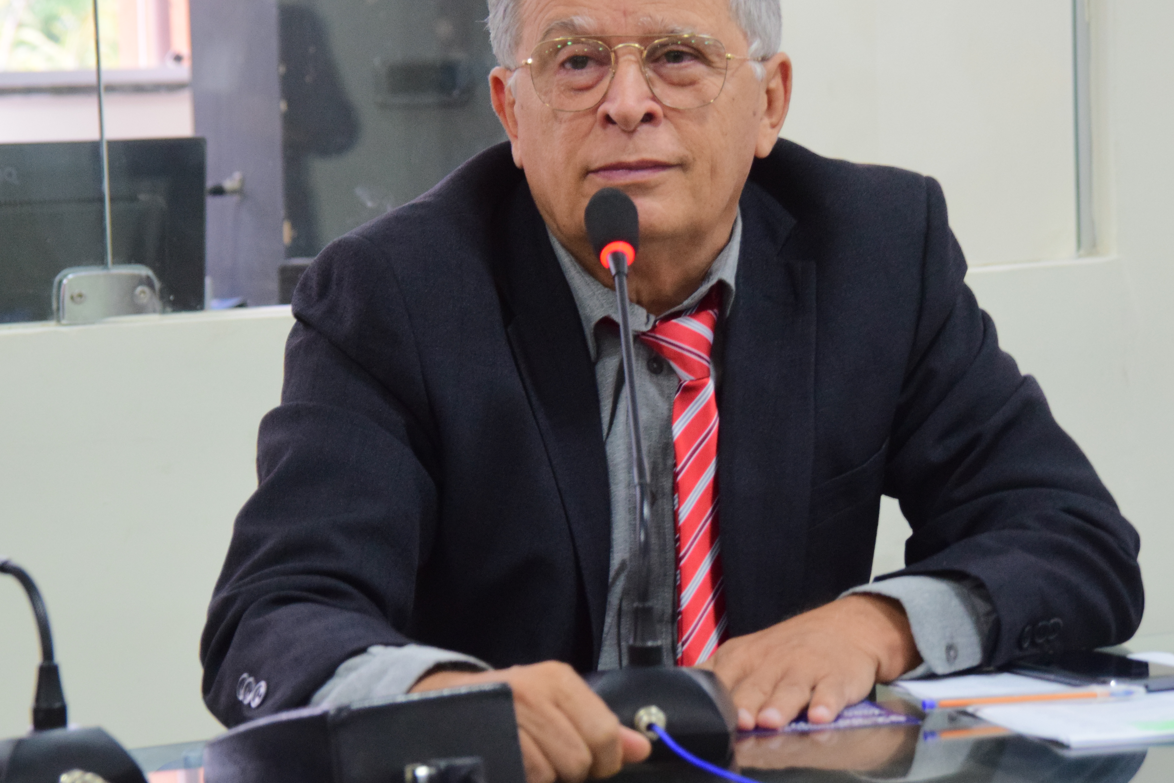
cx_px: 568
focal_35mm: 213
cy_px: 311
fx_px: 6946
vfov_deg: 6.4
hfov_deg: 9.7
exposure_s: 1/60
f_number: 5.3
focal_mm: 110
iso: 1600
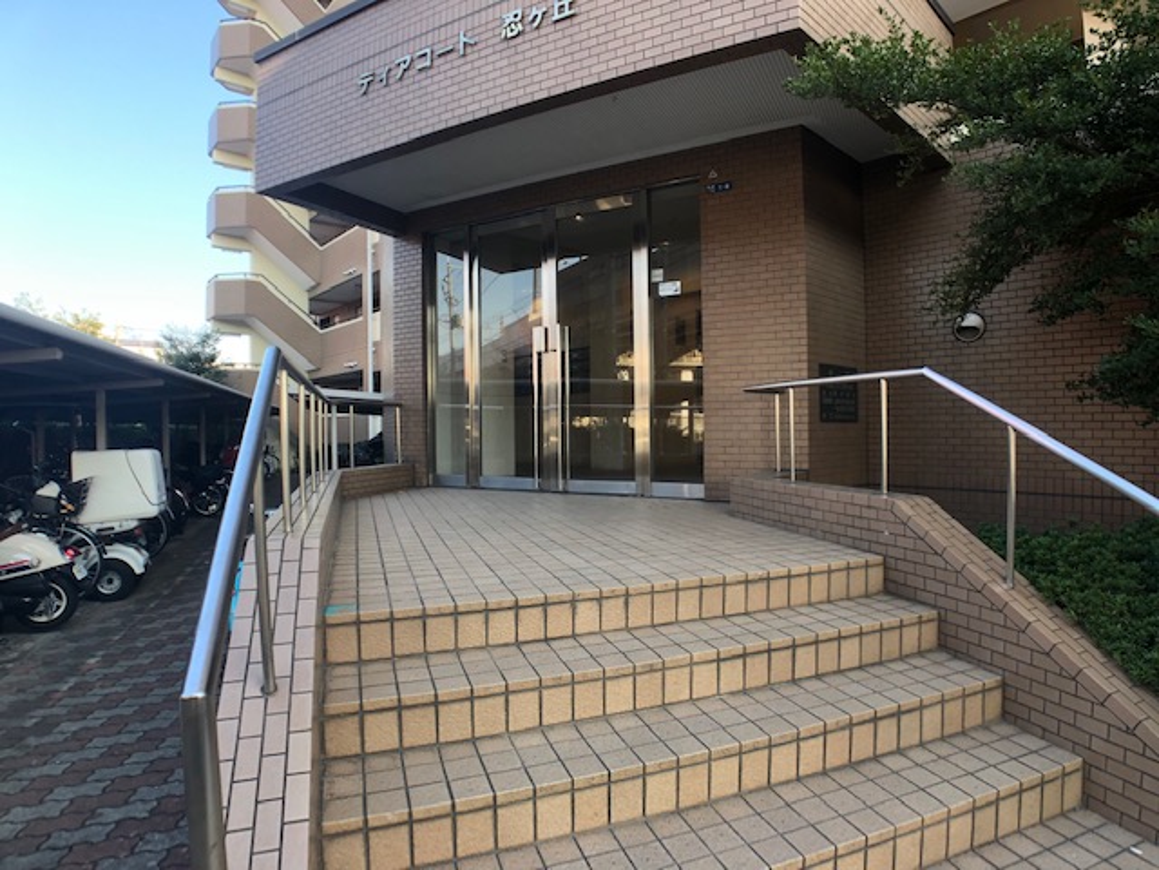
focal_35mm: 28
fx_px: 937
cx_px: 580
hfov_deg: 63.4
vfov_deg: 49.7
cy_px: 435
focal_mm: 4
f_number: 1.8
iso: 32
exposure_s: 1/120
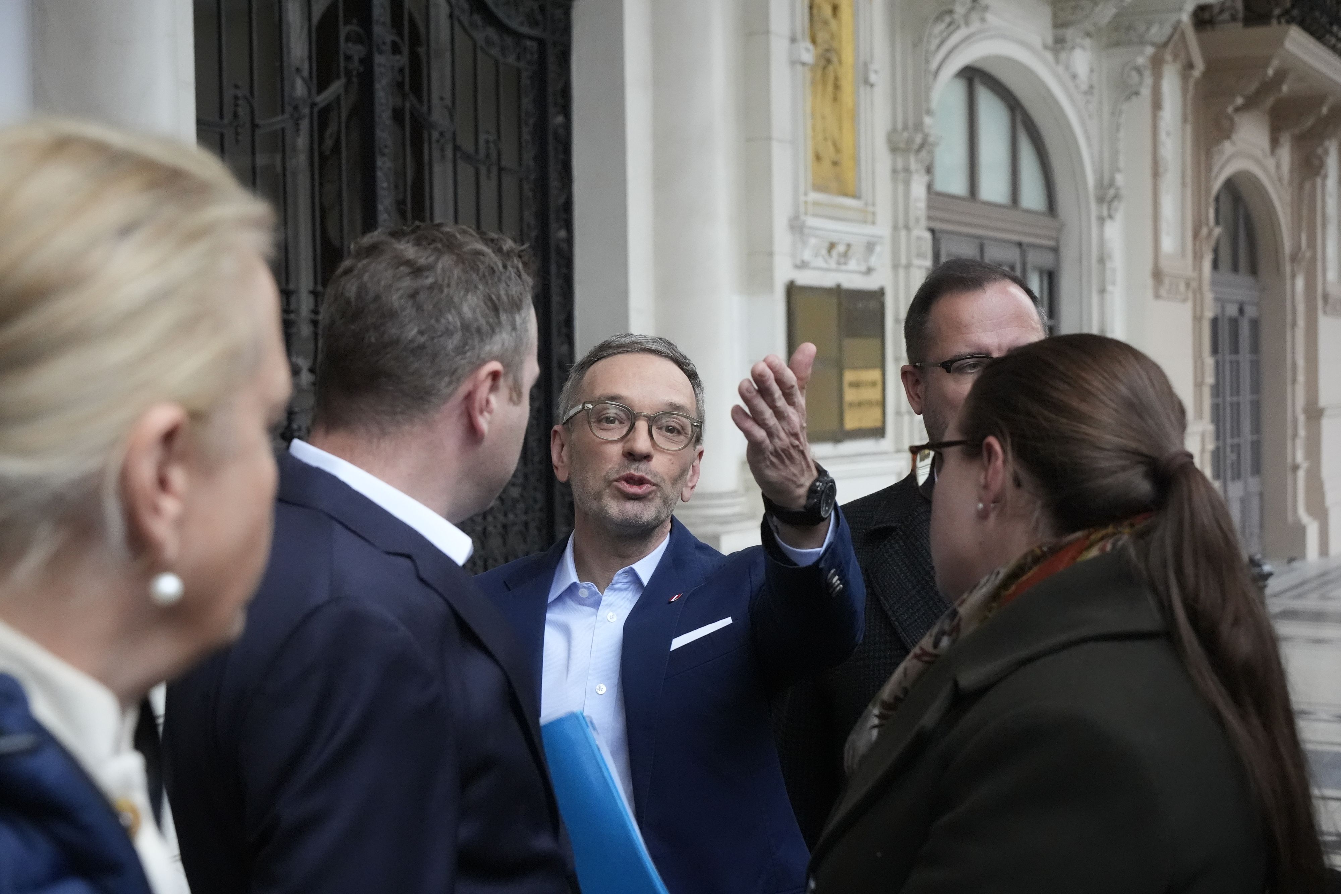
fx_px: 1974
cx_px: 670
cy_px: 447
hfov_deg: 37.5
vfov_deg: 25.5
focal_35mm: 53
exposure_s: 1/500
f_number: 5.6
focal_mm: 53
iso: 8000
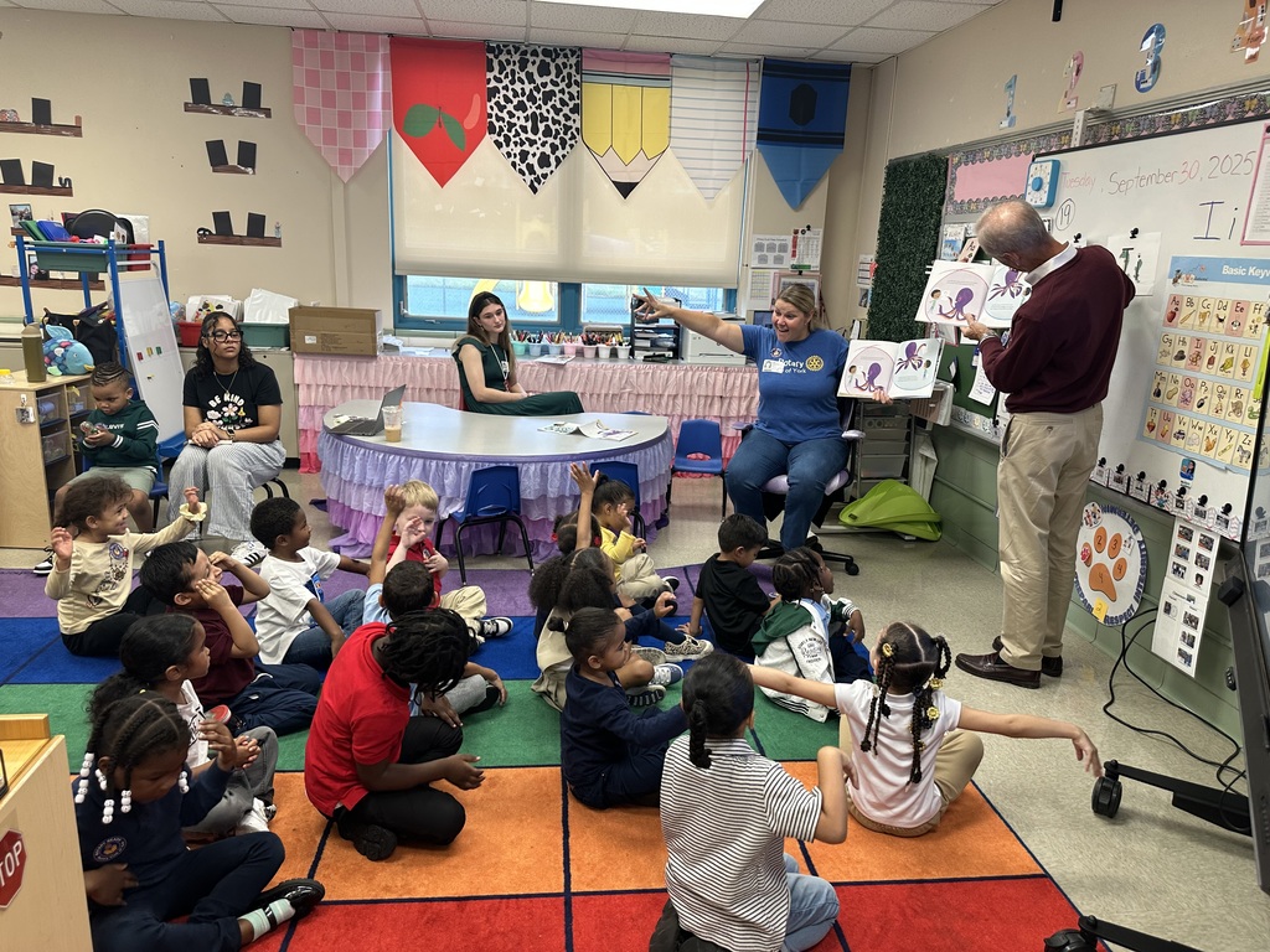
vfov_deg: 56.8
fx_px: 881
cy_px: 476
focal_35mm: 24
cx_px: 635
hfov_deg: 71.6
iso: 125
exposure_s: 1/120
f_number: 1.78
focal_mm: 6.86
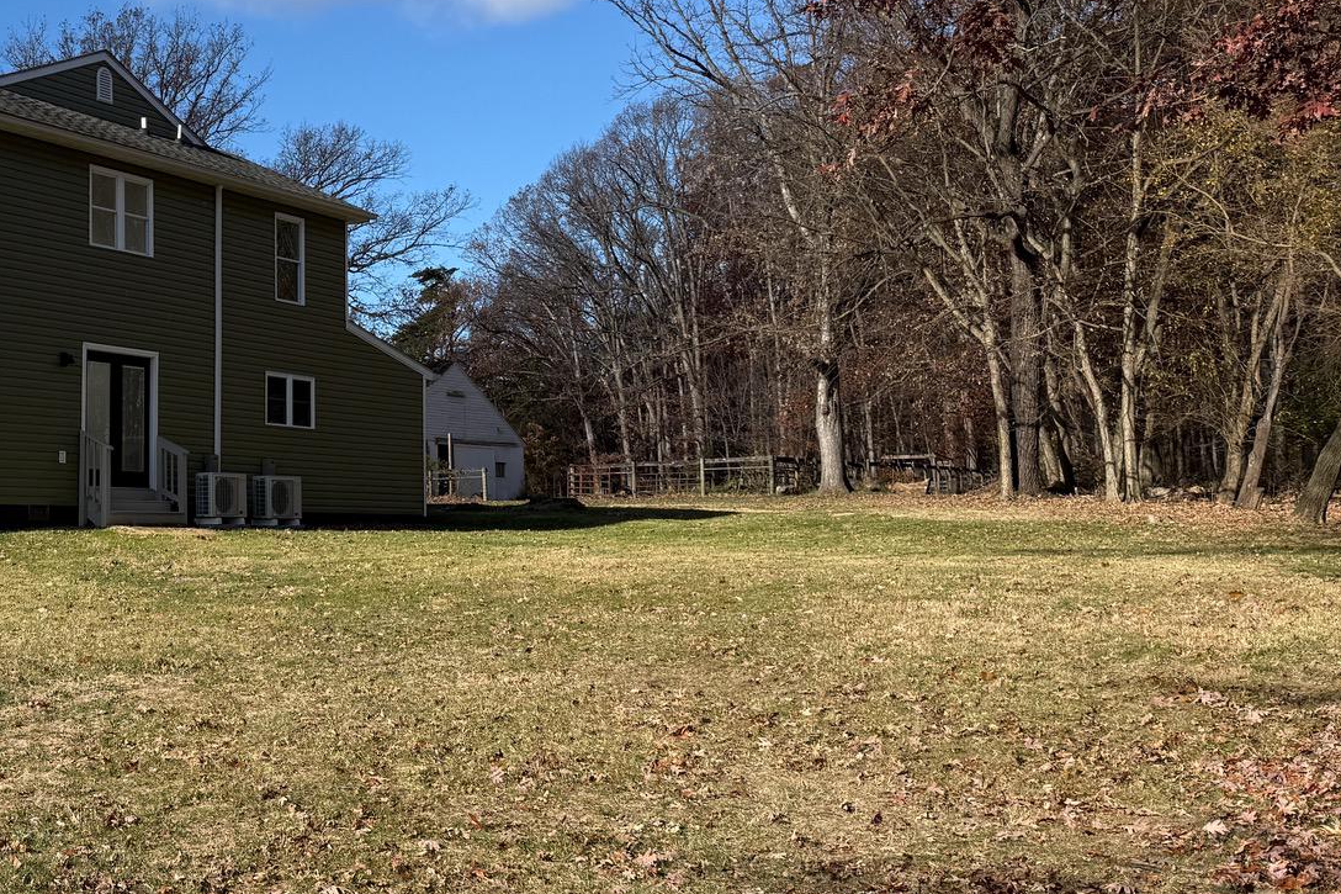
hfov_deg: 38.6
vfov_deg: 28.6
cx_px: 96
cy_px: 435
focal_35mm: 47
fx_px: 1750
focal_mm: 6.76
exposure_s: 1/4167
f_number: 1.78
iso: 80
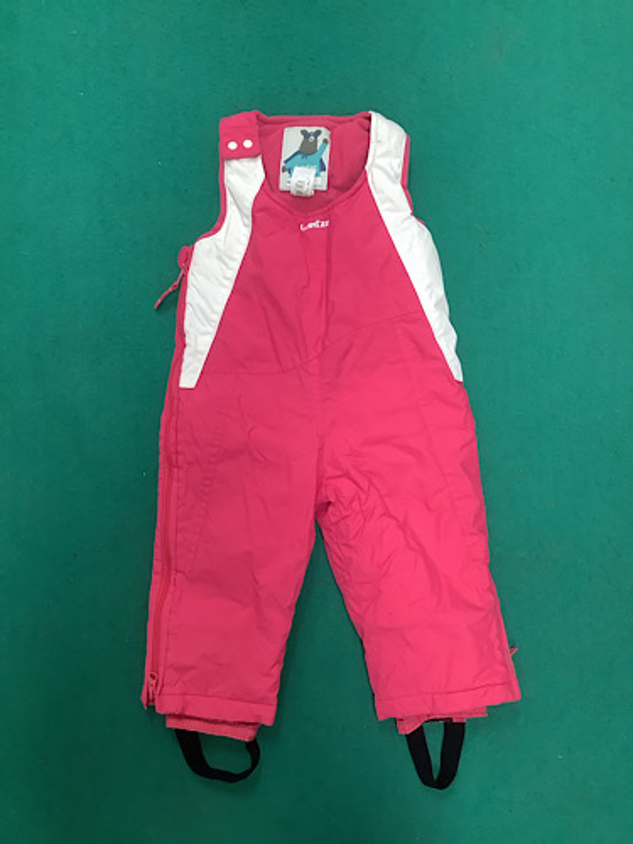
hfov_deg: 45.4
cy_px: 422
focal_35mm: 31
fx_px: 756
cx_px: 316
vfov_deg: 58.4
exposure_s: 1/50
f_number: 2.4
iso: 200
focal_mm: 3.3
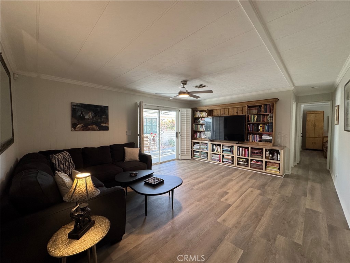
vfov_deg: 85.7
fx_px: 142
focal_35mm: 14
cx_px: 175
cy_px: 132
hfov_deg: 102.1
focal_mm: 2.22
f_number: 2.2
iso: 320
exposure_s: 1/120
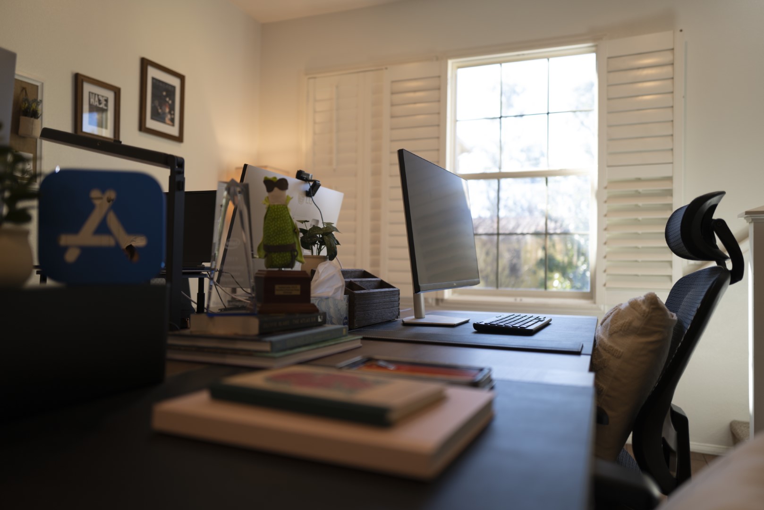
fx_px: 594
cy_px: 255
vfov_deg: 46.4
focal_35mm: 28
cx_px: 382
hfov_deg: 65.5
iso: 100
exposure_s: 1/125
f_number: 1.7
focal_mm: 28
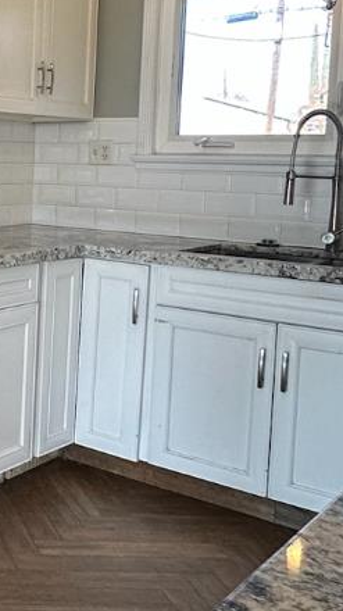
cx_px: -190
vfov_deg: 39.5
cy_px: 216
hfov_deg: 19.6
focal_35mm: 52
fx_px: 842
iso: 160
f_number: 2.2
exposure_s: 1/120
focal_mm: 2.22
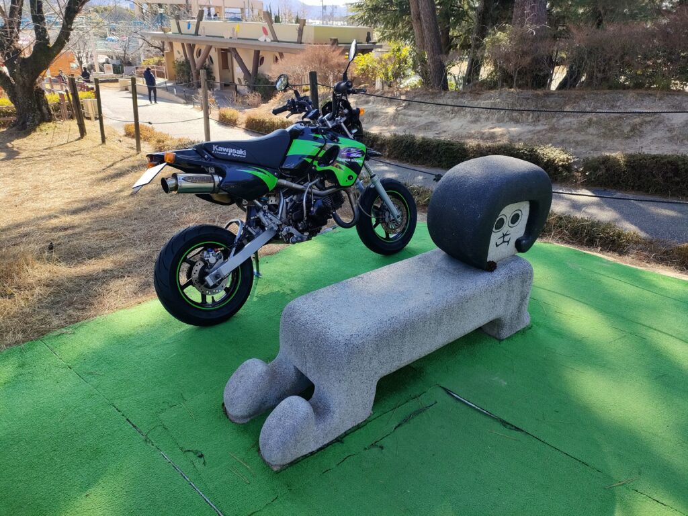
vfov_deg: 51.4
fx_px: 537
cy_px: 258
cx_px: 344
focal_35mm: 27
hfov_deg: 65.3
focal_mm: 4.73
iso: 100
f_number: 1.7
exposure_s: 1/607
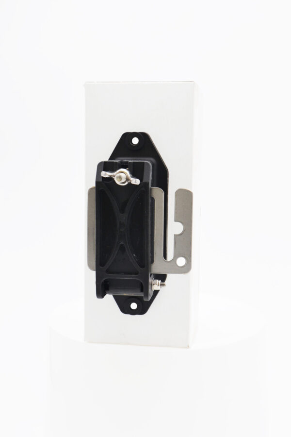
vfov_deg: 41.1
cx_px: 146
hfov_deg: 28.1
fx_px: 582
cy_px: 218
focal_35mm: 48
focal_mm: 32
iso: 100
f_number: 10
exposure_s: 1/8
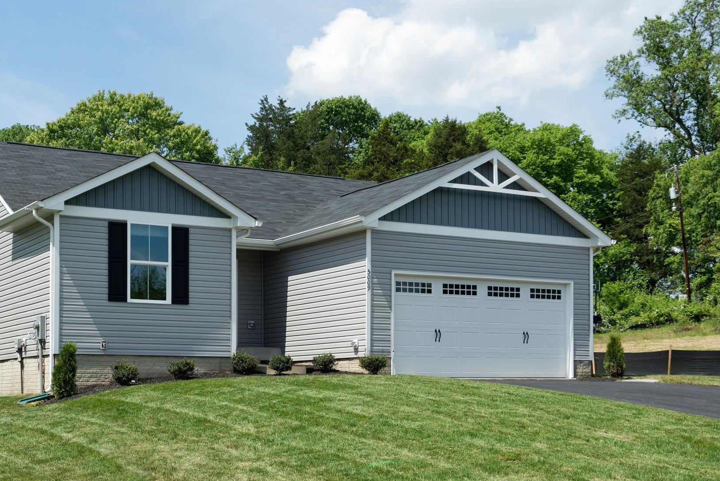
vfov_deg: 27.0
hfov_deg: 39.4
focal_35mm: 50
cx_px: 276
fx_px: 1000
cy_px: 242
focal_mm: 40
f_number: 11
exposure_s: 1/500
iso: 320
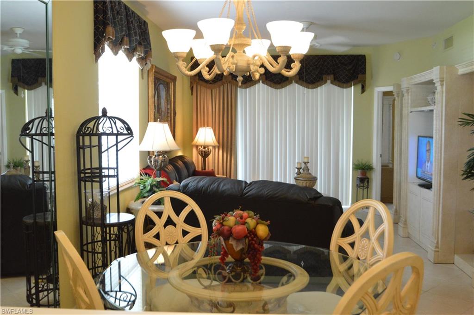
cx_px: 237
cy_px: 158
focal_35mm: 36
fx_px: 473
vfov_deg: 36.8
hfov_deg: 53.2
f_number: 8
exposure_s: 1/50
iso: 3200
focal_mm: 24
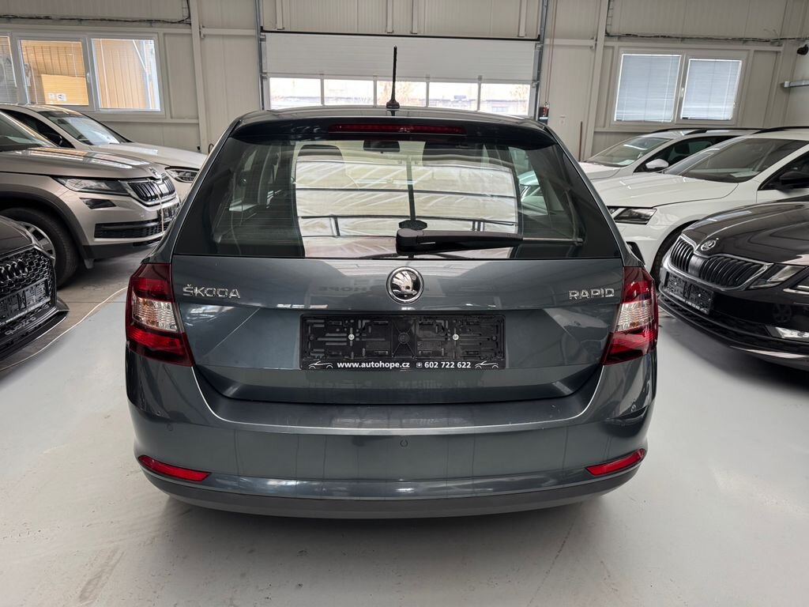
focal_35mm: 24
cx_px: 404
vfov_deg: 56.8
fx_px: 561
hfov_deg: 71.6
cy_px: 304
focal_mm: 6.76
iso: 200
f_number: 1.78
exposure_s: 1/50
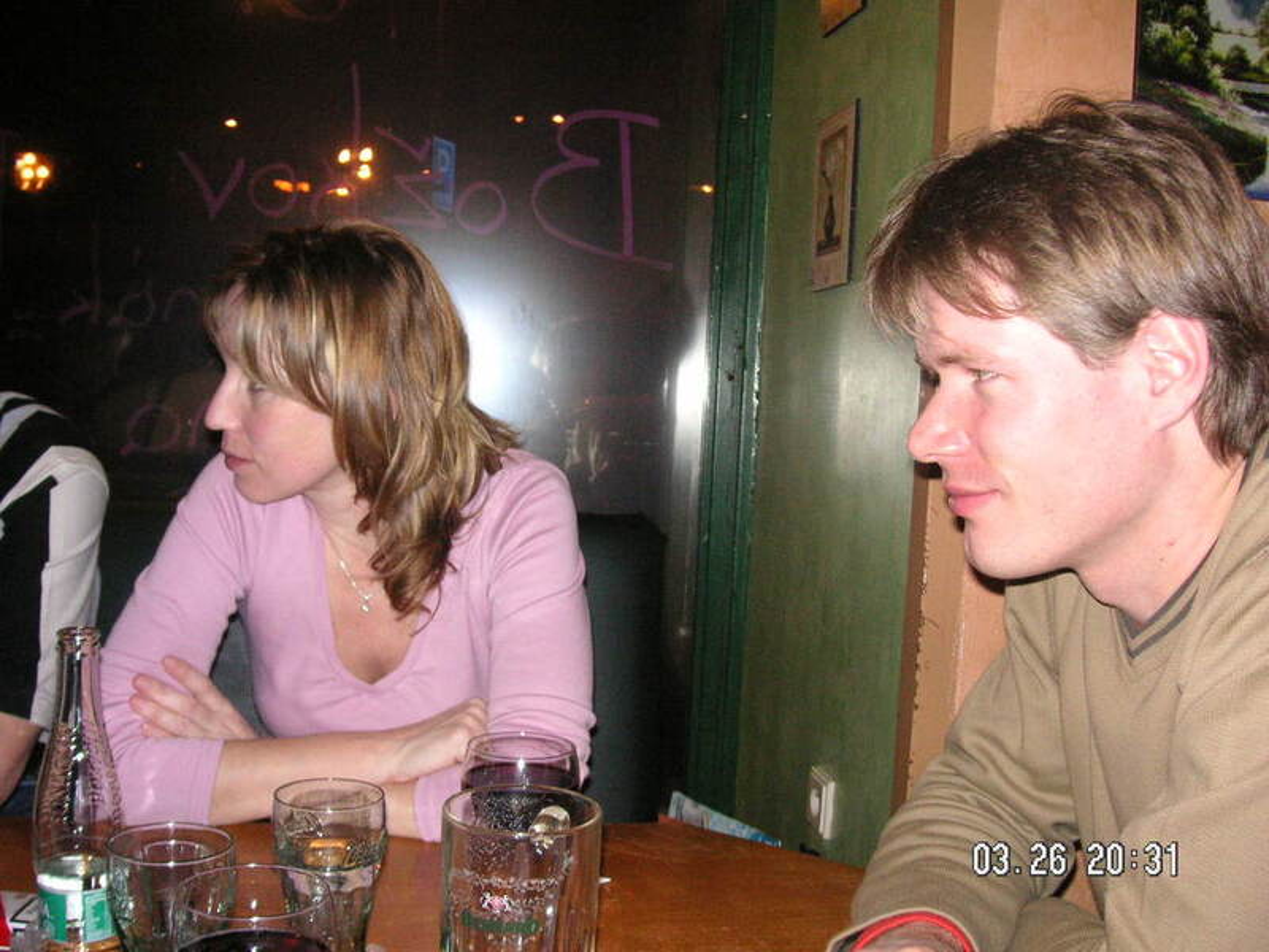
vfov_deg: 38.7
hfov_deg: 50.1
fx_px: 1356
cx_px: 634
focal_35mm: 37
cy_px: 476
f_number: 2.8
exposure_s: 1/45
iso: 160
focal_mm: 6.1
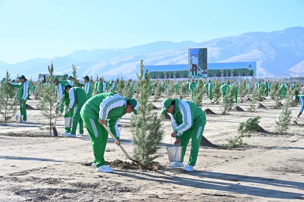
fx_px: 591
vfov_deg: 19.5
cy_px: 101
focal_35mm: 70
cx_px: 152
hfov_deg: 28.8
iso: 320
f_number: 10
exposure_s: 1/320
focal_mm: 70
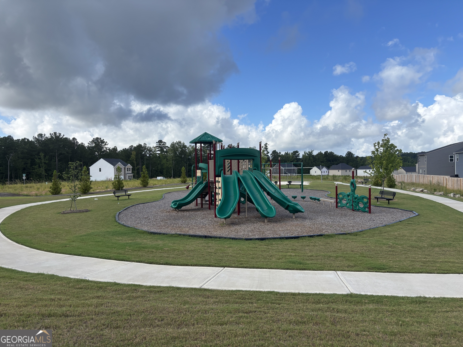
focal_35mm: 26
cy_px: 174
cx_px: 232
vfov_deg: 53.1
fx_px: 348
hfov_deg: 67.3
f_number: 1.6
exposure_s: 1/2513
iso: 50
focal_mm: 5.96
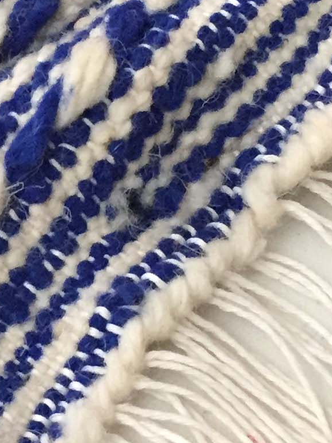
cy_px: 149
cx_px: -74
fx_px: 1574
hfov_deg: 11.8
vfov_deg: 16.0
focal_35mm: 123
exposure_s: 1/17
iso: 320
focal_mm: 4.15
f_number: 2.2
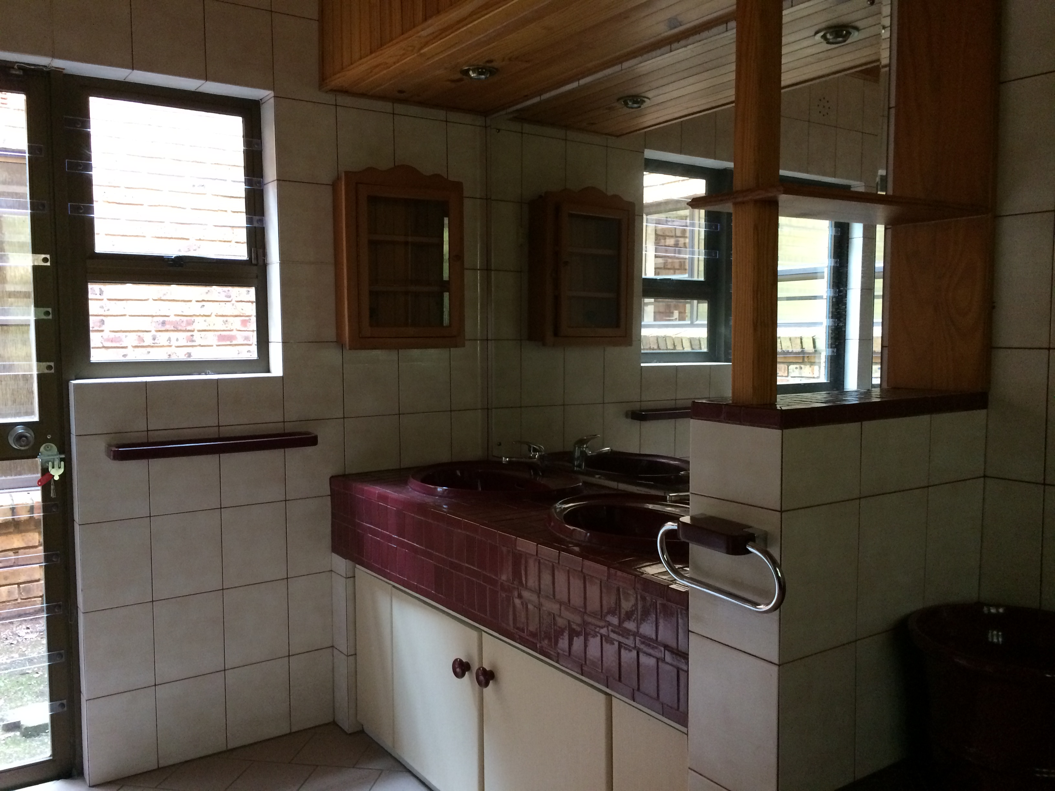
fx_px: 884
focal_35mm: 29
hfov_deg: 61.7
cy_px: 396
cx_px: 528
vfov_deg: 48.2
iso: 320
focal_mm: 4.15
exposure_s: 1/33
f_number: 2.2
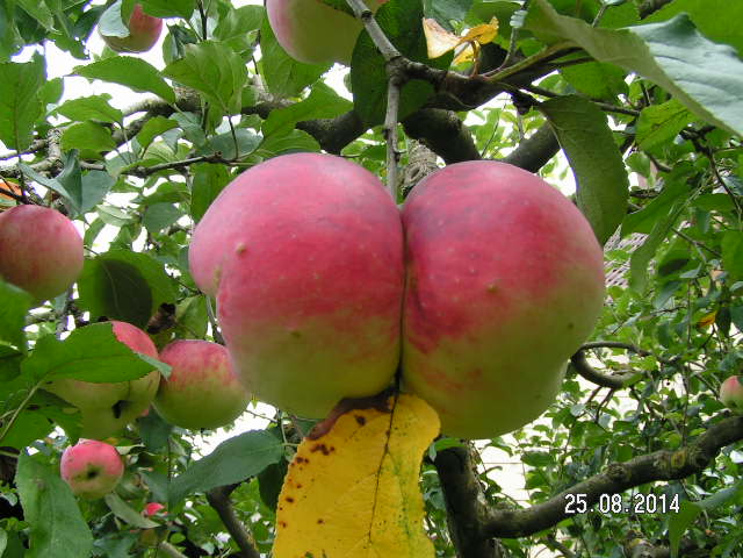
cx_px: 372
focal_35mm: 38
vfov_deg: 37.7
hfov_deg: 49.0
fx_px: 816
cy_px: 279
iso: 50
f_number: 4.5
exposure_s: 1/80
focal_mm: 5.8
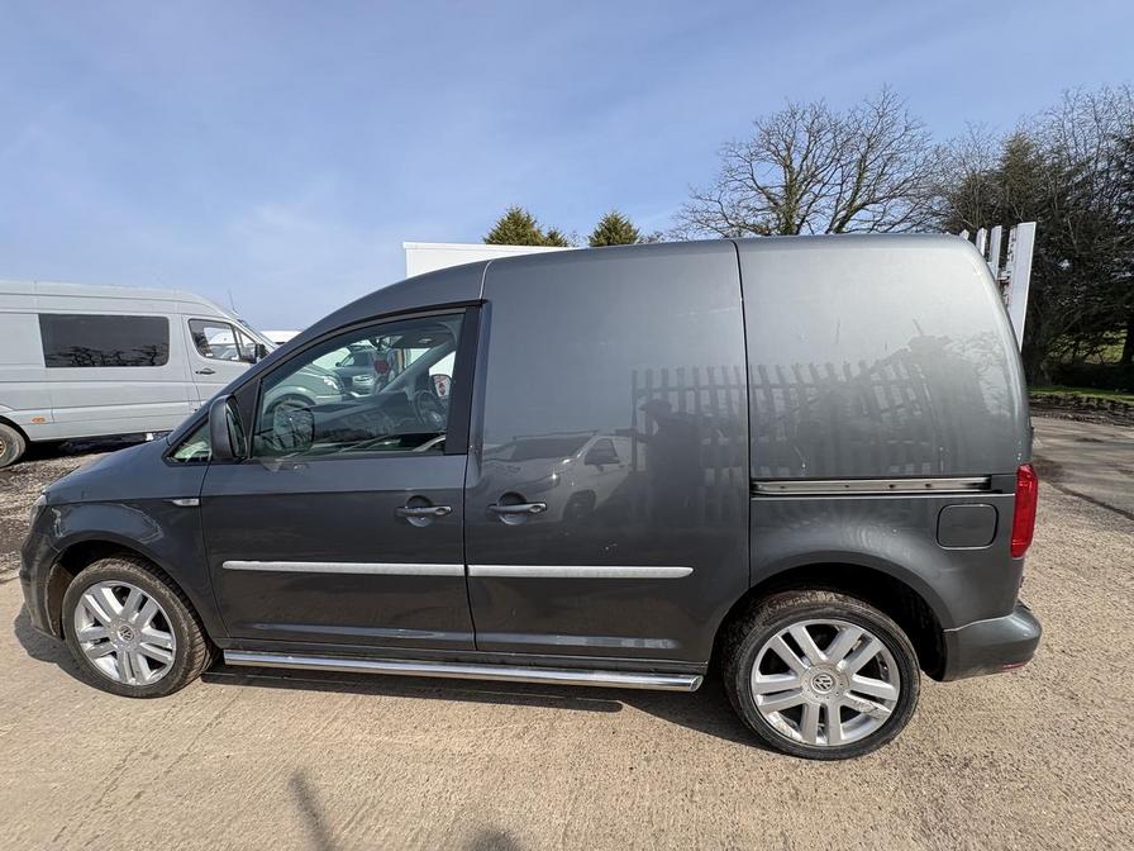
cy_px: 426
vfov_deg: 85.7
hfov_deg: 102.1
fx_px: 459
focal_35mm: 14
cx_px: 567
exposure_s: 1/727
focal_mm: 2.22
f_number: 2.2
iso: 50
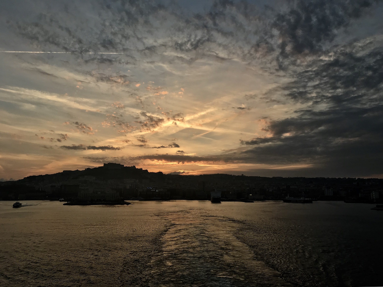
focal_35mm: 28
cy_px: 144
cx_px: 192
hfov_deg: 63.5
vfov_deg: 49.7
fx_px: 310
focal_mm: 3.99
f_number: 1.8
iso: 20
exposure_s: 1/613
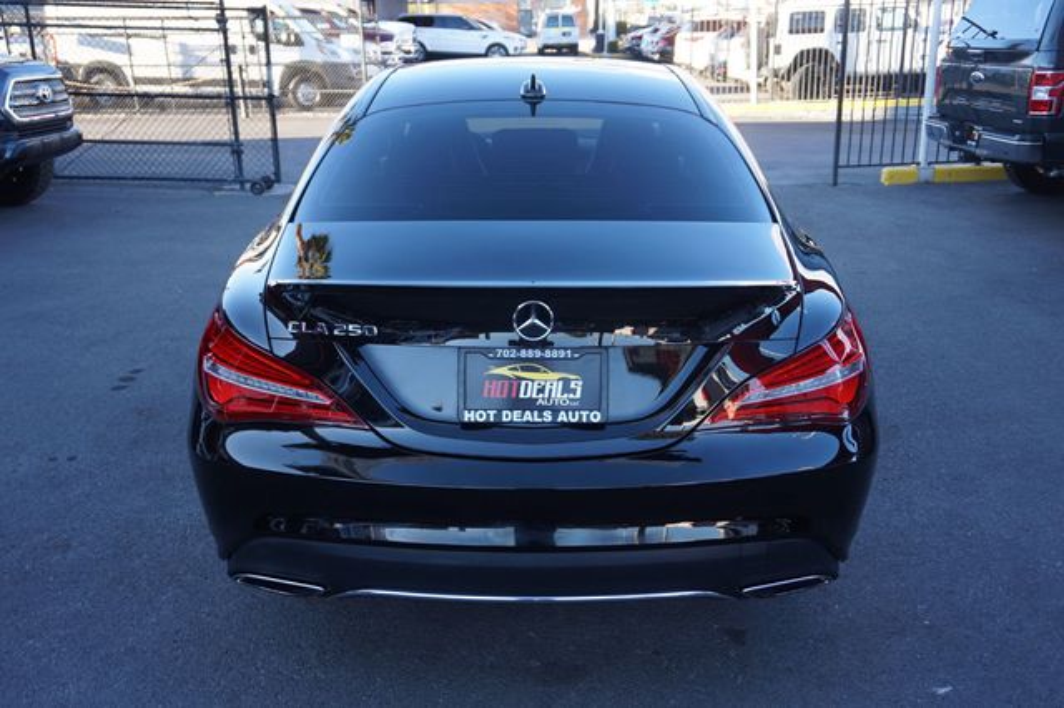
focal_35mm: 32
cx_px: 532
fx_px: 930
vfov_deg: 41.7
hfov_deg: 59.5
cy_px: 354
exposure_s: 1/80
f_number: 4.5
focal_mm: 21
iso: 100
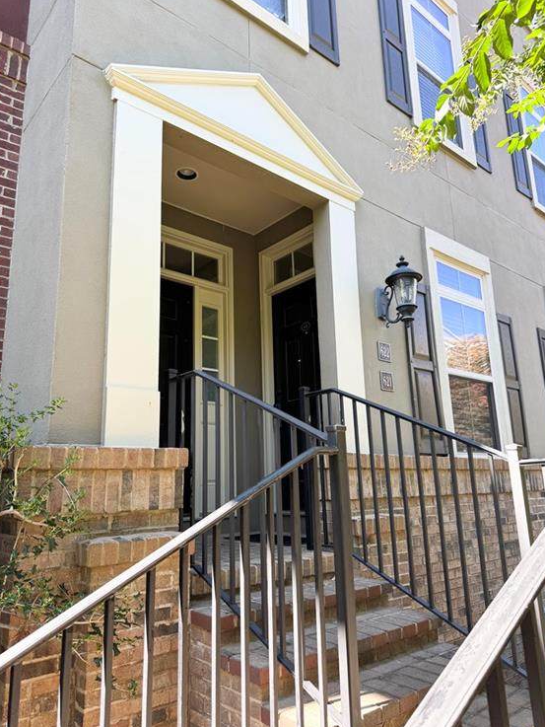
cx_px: 270
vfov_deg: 69.4
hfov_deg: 54.9
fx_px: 525
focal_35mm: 25
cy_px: 360
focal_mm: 6.76
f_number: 1.78
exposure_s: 1/232
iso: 64
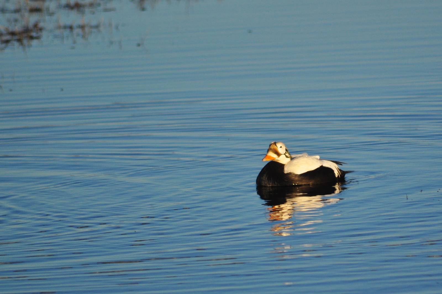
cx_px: 221
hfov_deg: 4.6
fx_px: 5519
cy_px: 147
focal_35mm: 450
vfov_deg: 3.0
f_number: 5.6
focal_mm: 300
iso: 320
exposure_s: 1/2000
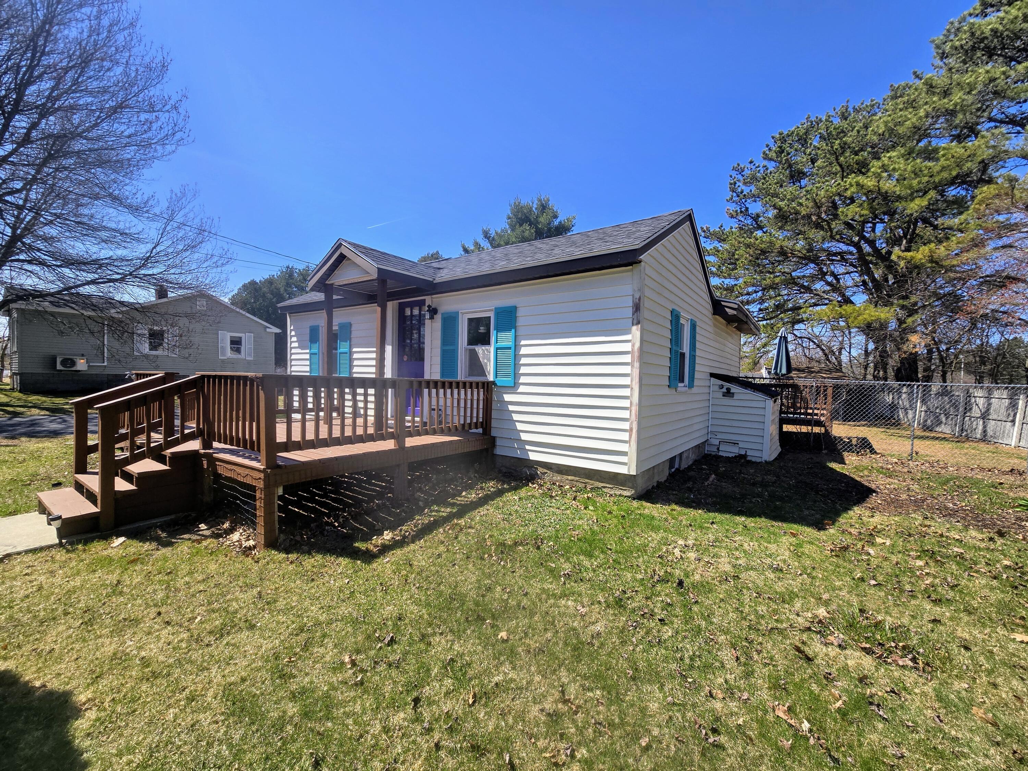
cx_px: 514
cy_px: 386
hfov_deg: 106.2
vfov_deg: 89.9
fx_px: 386
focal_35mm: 13
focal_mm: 2.2
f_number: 2.2
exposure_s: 1/1472
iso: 50
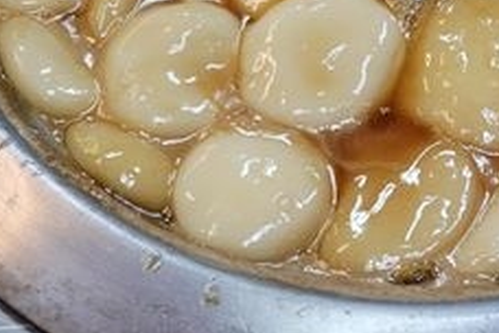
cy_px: -119
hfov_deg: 18.1
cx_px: 451
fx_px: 1538
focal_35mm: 111
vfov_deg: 11.9
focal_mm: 14.4
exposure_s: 1/40
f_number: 3.5
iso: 320
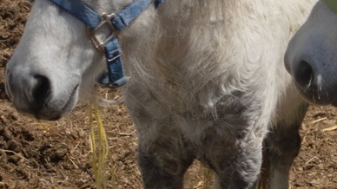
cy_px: 47
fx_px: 1733
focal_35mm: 194
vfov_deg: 6.2
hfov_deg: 11.1
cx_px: 273
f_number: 5.3
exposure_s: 1/800
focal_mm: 18.9
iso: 64
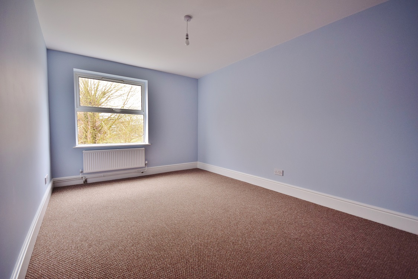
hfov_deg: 100.4
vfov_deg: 77.4
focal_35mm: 15
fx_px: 174
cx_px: 209
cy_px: 140
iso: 400
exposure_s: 1/100
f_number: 5
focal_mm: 10
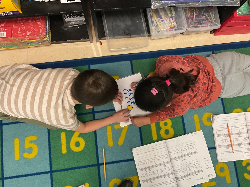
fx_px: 209
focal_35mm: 29
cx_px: 125
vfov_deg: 48.2
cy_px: 94
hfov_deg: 61.7
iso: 160
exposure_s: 1/60
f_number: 1.8
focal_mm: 3
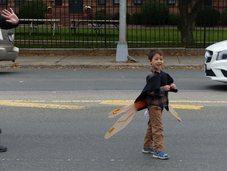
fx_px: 669
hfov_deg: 19.3
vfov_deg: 14.5
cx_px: 114
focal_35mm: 102
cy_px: 86
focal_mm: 18.3
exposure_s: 1/320
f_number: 4
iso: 100
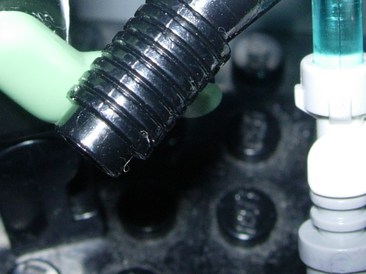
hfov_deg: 17.1
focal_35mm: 115
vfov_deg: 12.8
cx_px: 182
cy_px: 26
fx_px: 1216
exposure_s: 1/64
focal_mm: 7.8
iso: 79
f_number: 4.8
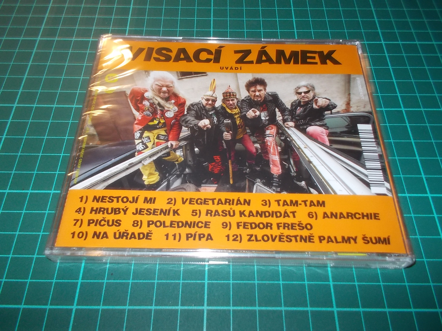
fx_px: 370
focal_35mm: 29
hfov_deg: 61.7
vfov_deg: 48.2
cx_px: 221
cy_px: 166
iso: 200
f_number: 3.3
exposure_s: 1/30
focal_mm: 4.1
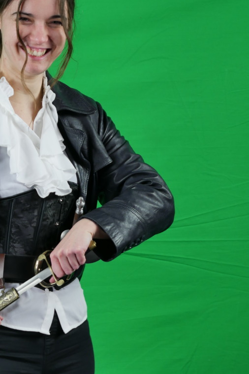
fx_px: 2459
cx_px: 22
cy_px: 282
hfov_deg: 5.8
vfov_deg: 8.7
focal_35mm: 237
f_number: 2.8
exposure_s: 1/40
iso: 200
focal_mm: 60
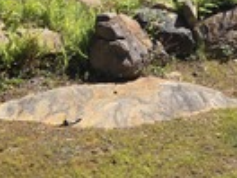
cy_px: -55
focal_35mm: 61
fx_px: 418
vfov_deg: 21.6
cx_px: 135
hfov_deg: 31.6
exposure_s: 1/3126
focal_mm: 5.4
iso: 80
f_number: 1.8
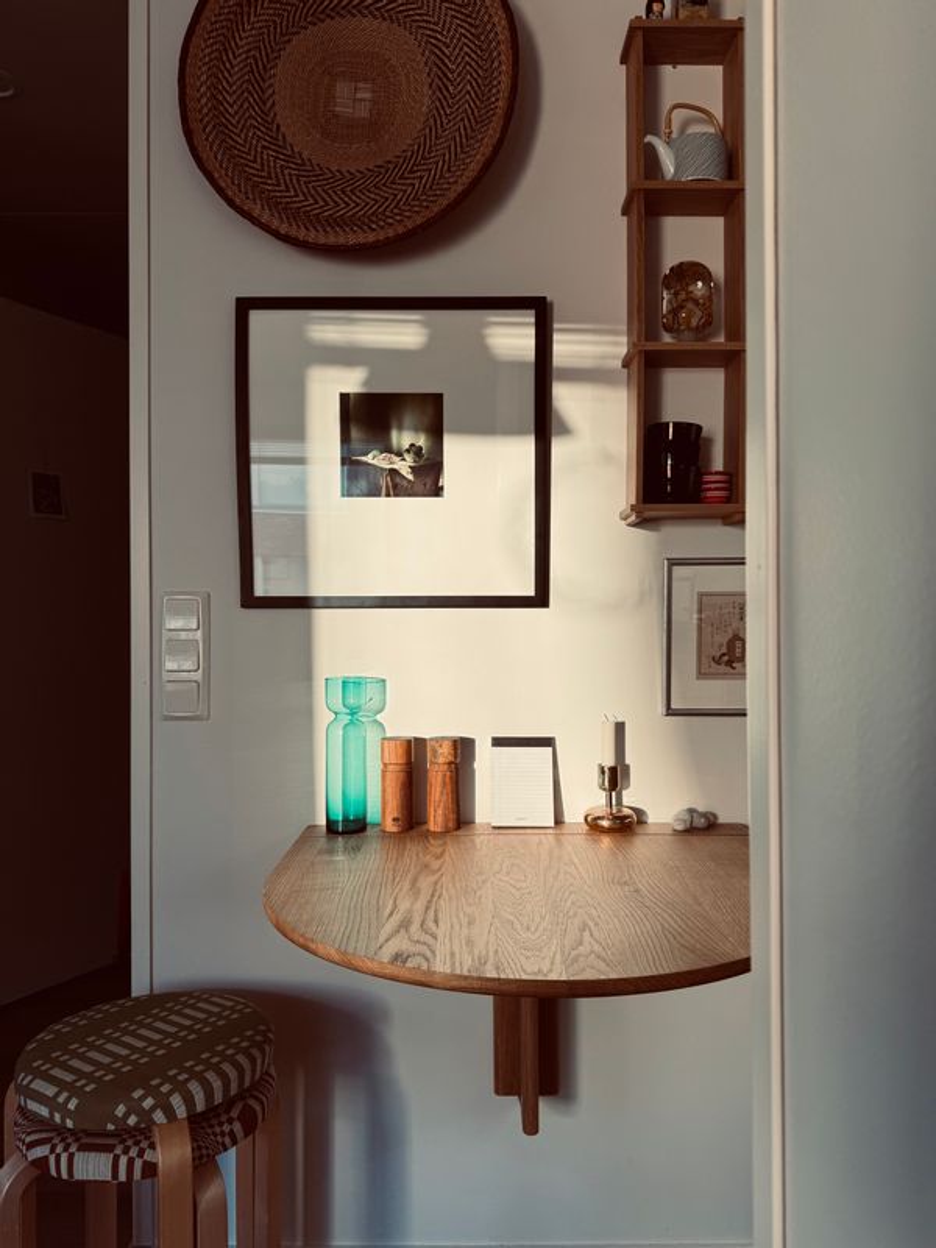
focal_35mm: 24
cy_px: 624
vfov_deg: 71.6
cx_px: 468
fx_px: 865
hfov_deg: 56.8
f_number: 1.78
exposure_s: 1/121
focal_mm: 6.76
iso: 64
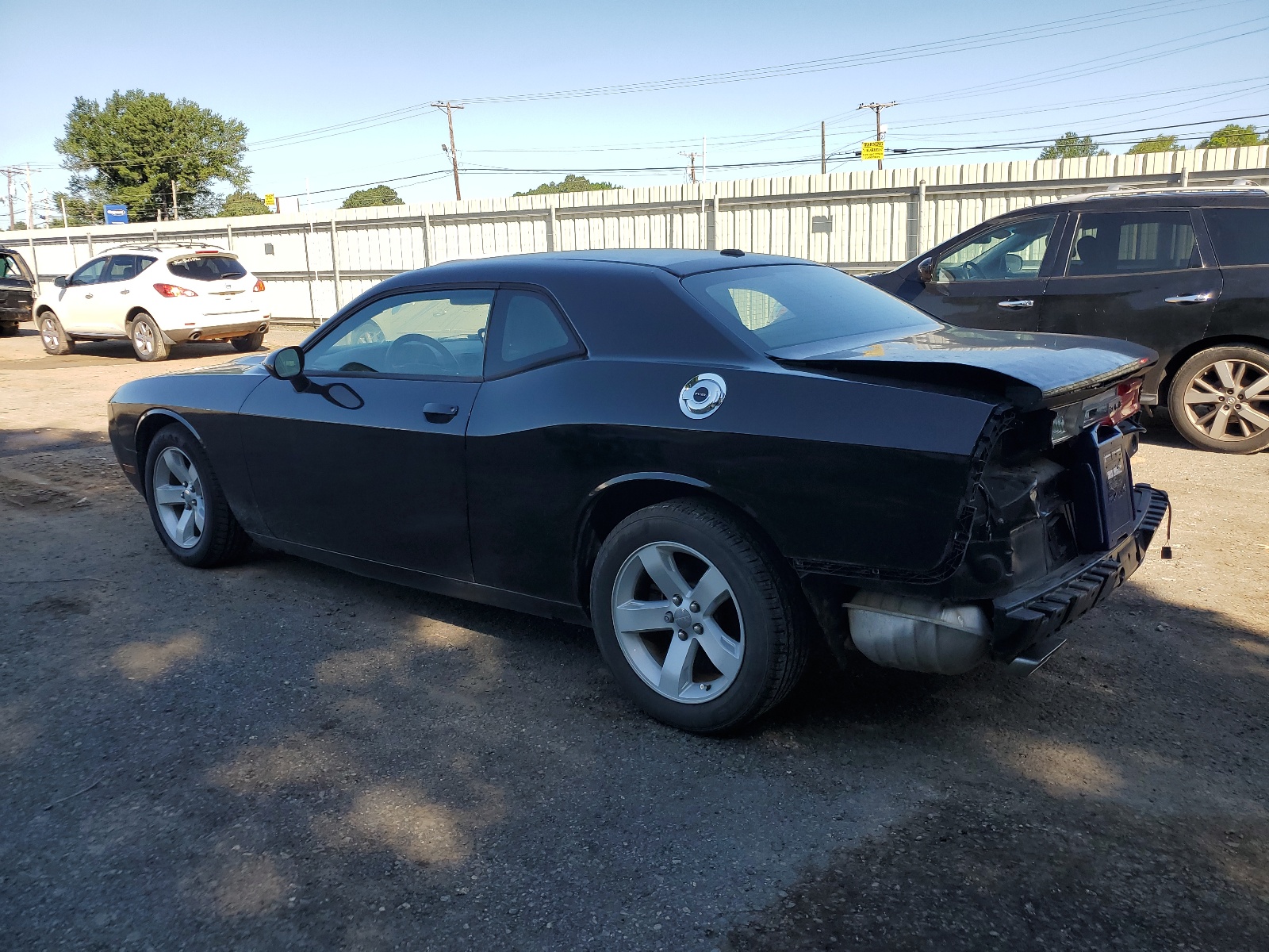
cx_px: 634
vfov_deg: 53.1
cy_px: 476
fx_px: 953
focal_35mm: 26
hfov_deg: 67.3
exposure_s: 1/1429
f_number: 1.5
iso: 50
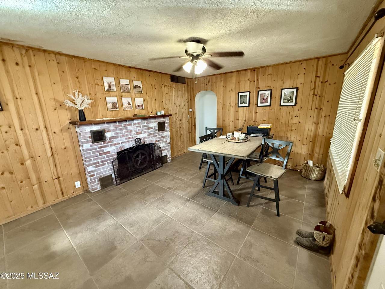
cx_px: 192
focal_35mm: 14
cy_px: 144
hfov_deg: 102.1
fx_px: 156
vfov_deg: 85.7
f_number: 2.2
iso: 640
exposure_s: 1/60
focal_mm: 2.22
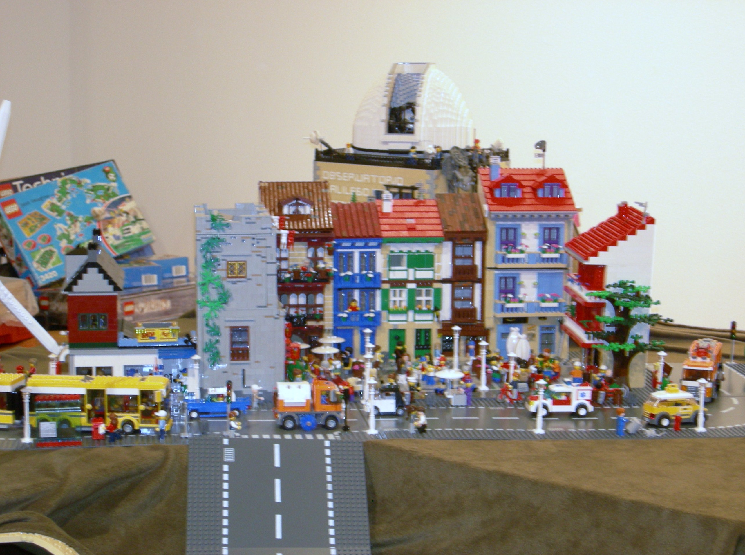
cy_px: 278
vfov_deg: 19.8
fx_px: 1588
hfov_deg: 26.4
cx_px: 372
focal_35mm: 74
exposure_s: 1/7.7
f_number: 3.8
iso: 200
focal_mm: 15.5
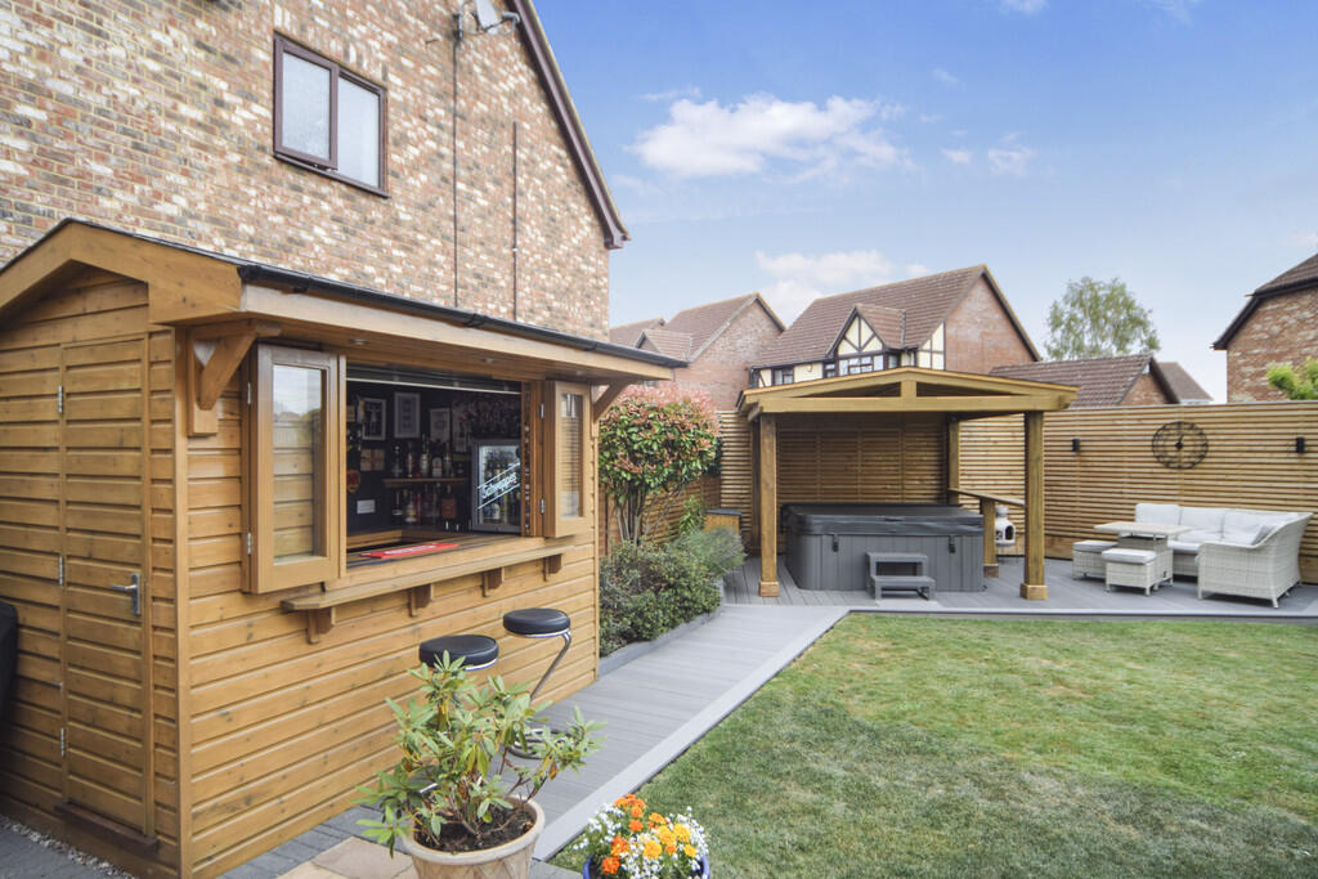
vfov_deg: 63.2
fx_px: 714
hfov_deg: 85.4
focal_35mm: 20
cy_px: 440
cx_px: 659
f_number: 4.8
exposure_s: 1/160
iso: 100
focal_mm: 13
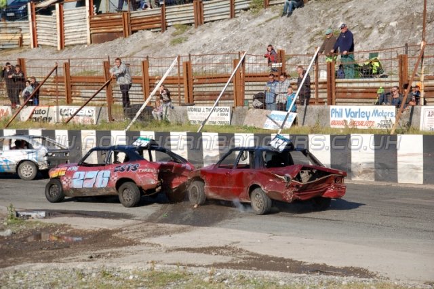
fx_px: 1410
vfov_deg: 11.7
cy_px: 144
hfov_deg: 17.5
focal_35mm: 117
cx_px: 217
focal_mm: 78
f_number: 5.6
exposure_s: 1/1000
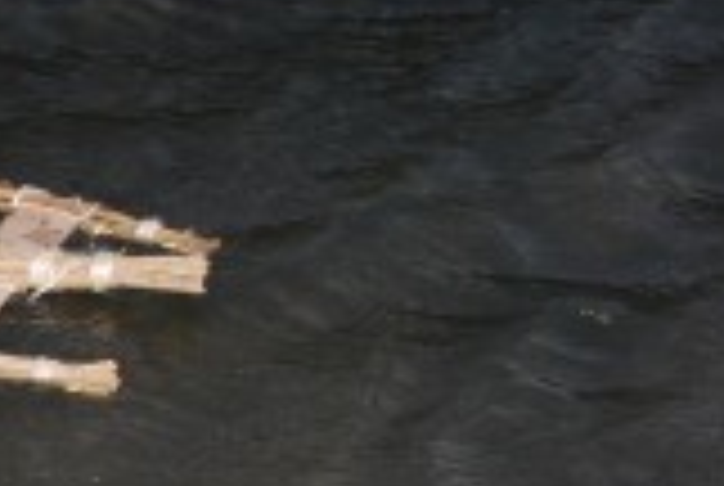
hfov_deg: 12.0
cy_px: 182
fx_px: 3365
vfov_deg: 8.3
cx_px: -189
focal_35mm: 167
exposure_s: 1/60
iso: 320
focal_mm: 28
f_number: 4.5
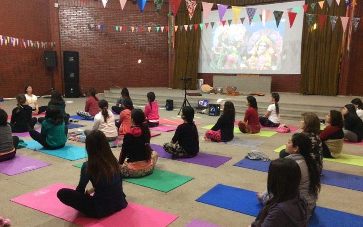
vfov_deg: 40.5
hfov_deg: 61.2
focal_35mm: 31
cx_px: 182
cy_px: 126
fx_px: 307
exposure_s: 1/33
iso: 320
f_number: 2.2
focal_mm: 4.15
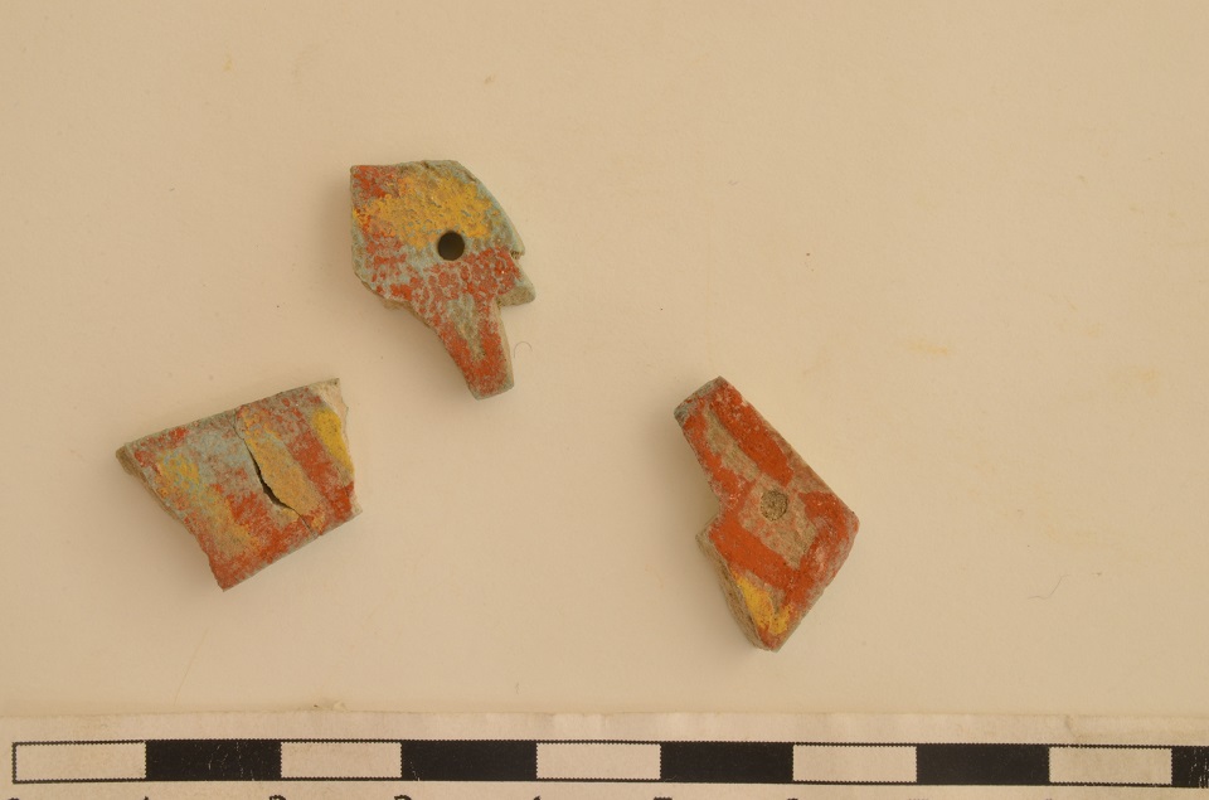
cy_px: 400
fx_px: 2010
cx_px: 604
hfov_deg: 33.5
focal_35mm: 60
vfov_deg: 22.5
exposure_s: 3
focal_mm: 40
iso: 160
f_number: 25
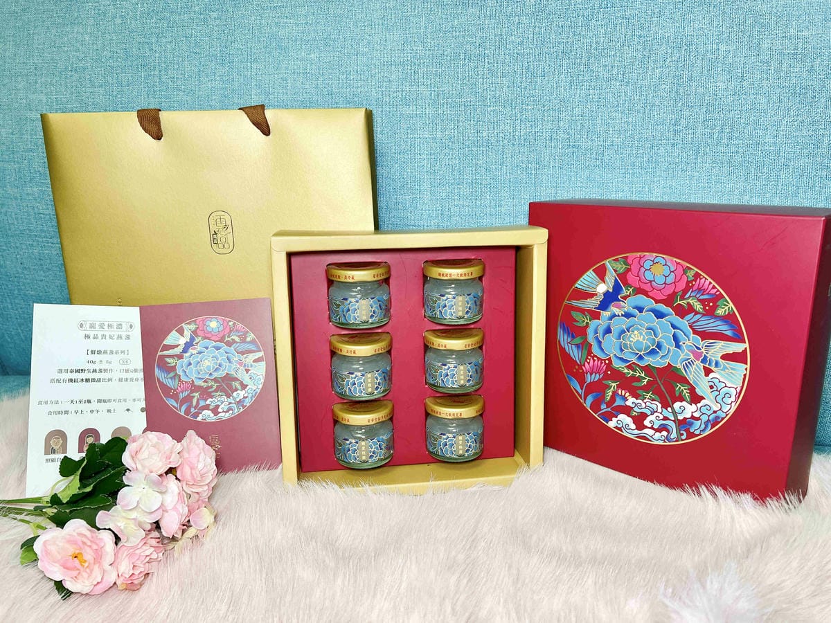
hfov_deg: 67.3
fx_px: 624
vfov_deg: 53.1
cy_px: 312
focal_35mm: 26
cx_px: 416
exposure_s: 1/60
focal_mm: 5.7
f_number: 1.5
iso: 80
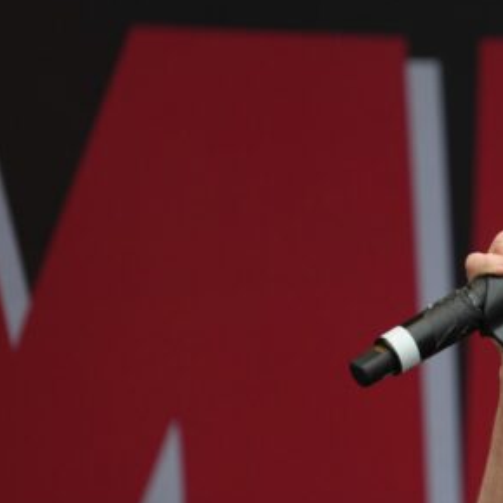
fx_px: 7332
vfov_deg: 3.9
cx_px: 663
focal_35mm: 446
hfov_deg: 3.9
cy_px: 269
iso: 320
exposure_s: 1/250
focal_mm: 132
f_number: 5.6
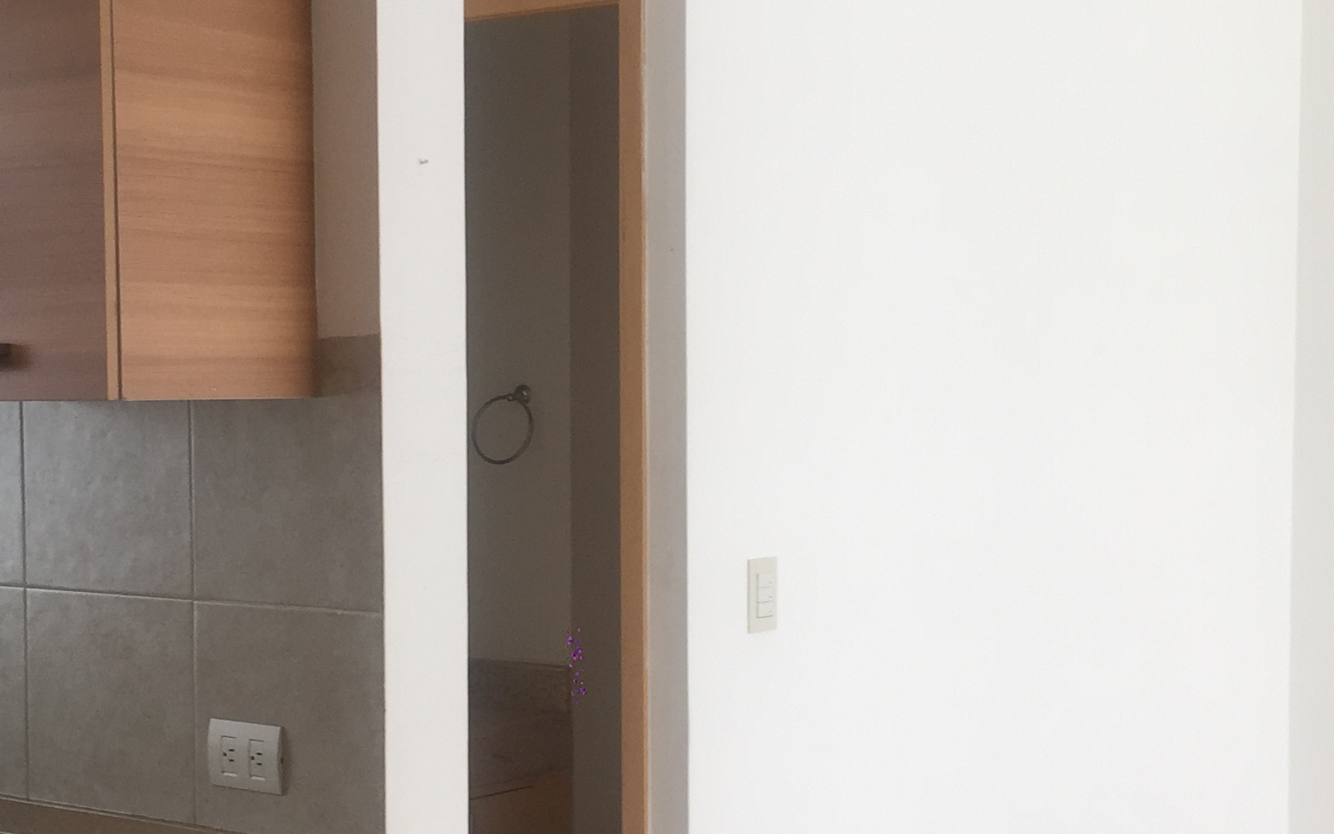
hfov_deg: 31.5
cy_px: 543
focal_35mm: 65
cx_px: 569
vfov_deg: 20.0
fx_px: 2363
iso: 40
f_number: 2.2
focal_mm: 4.15
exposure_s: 1/60
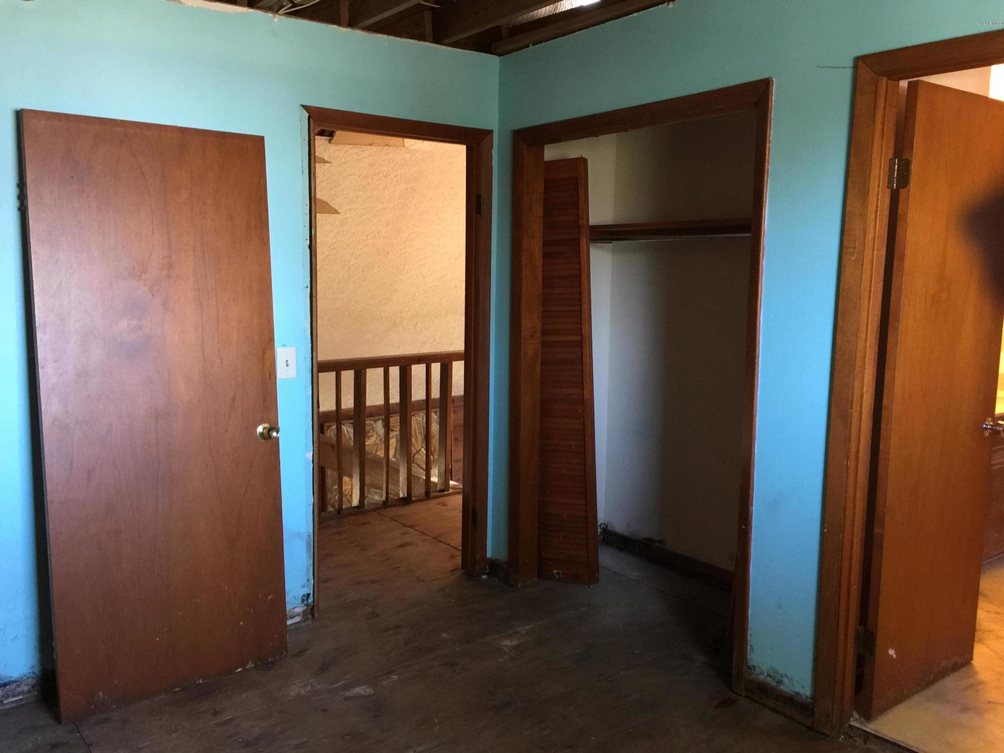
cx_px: 502
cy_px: 376
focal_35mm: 29
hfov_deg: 61.7
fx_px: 841
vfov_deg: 48.2
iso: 100
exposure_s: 1/15
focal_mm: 4.15
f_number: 2.2
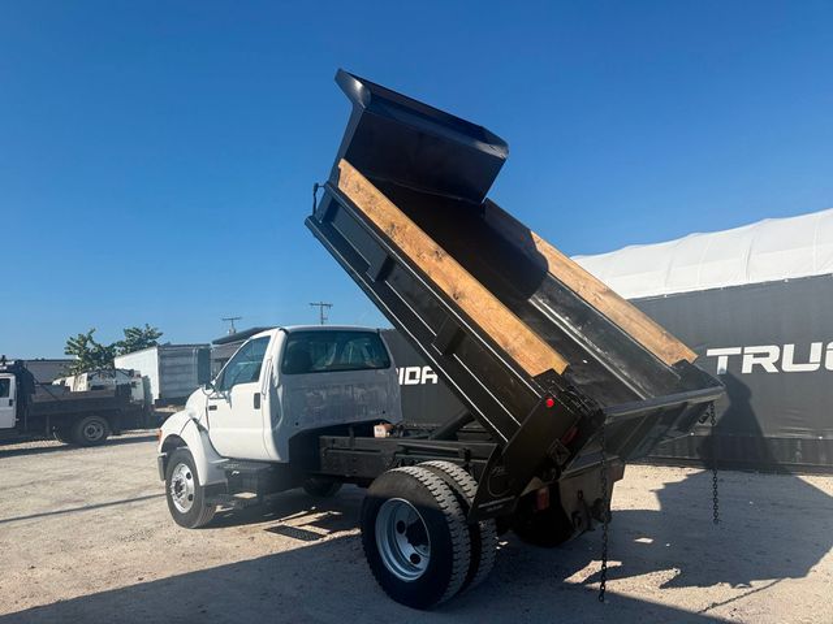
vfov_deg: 56.8
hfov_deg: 71.6
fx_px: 578
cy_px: 312
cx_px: 416
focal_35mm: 24
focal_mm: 6.76
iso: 80
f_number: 1.78
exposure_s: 1/5319
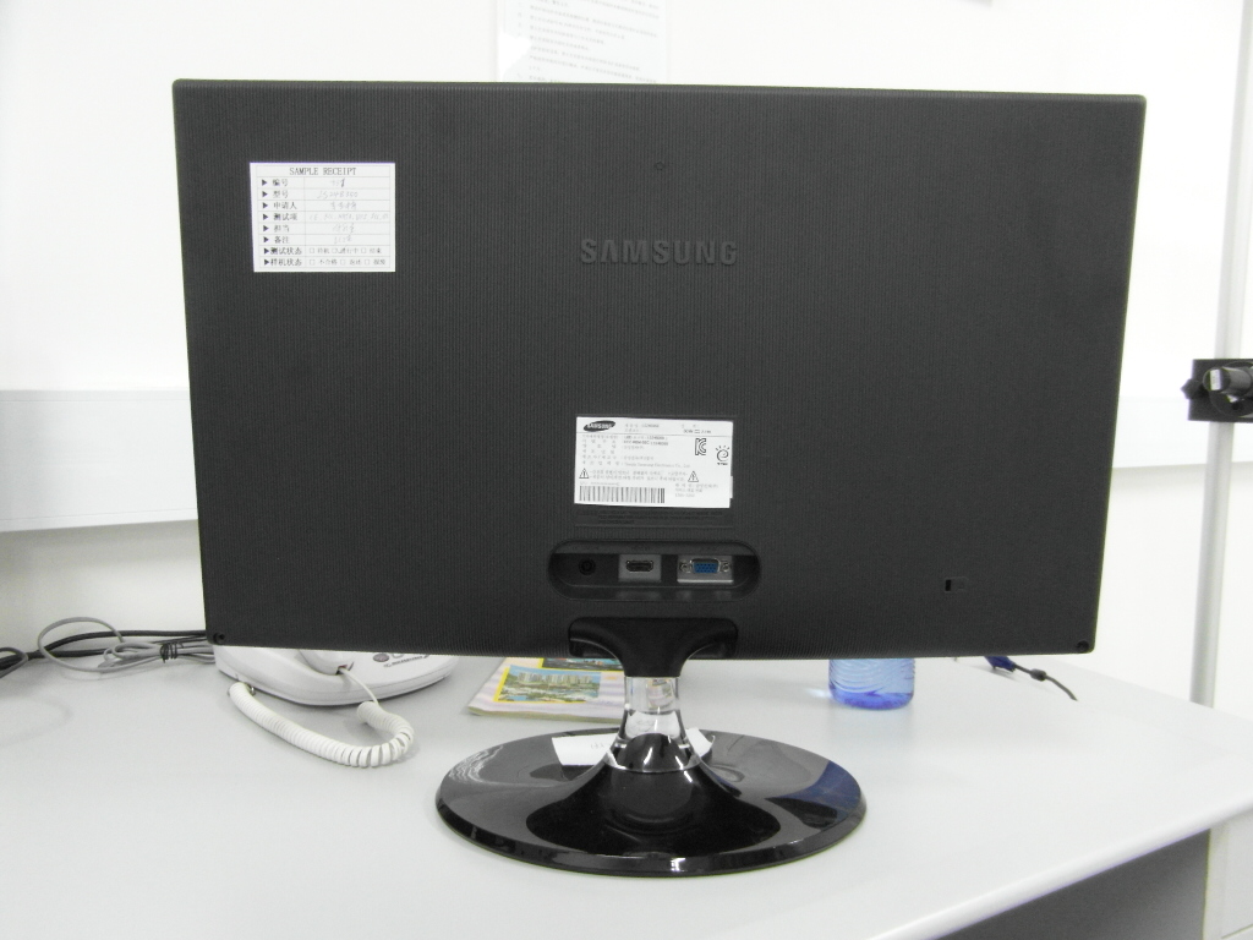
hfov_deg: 71.6
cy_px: 470
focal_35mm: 24
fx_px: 869
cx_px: 626
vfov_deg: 56.8
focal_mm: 4
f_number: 3.2
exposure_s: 1/20
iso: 400
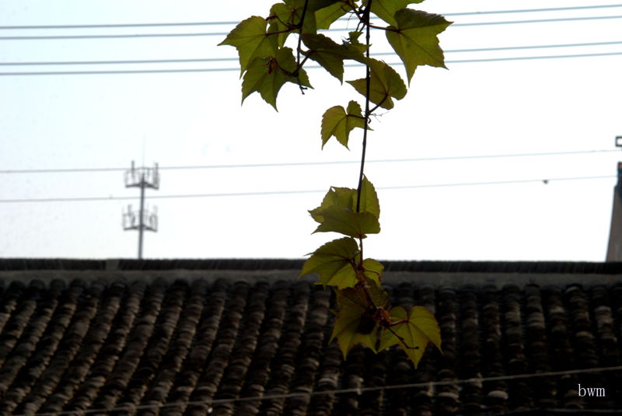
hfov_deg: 20.0
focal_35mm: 102
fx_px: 1764
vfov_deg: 13.4
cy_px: 208
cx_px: 311
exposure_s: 1/80
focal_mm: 68
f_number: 16
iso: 180
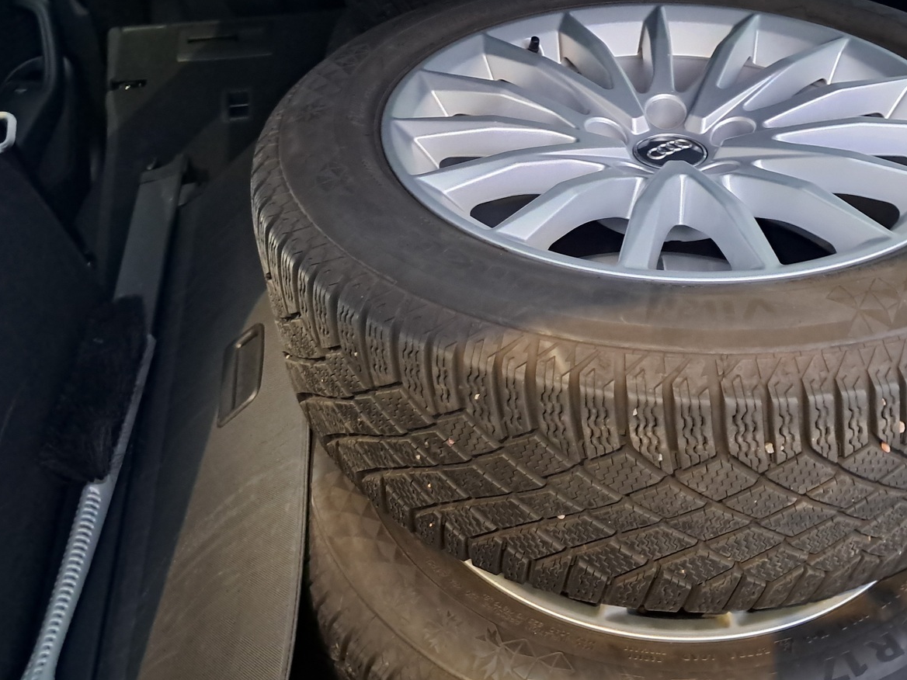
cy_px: 303
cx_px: 554
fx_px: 969
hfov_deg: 49.8
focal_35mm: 37
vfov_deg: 38.6
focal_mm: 4
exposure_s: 1/20
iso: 1000
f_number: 1.8
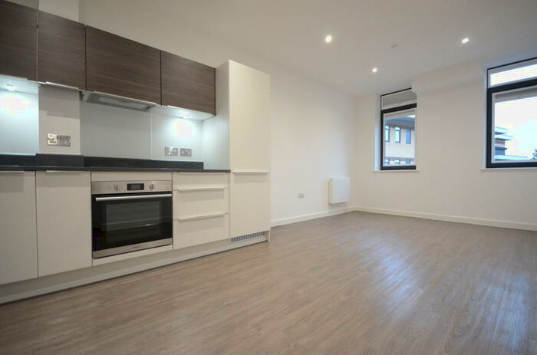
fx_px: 246
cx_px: 268
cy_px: 178
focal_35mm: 16
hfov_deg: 95.1
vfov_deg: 71.8
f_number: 4.2
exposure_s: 1/100
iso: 3200
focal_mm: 11
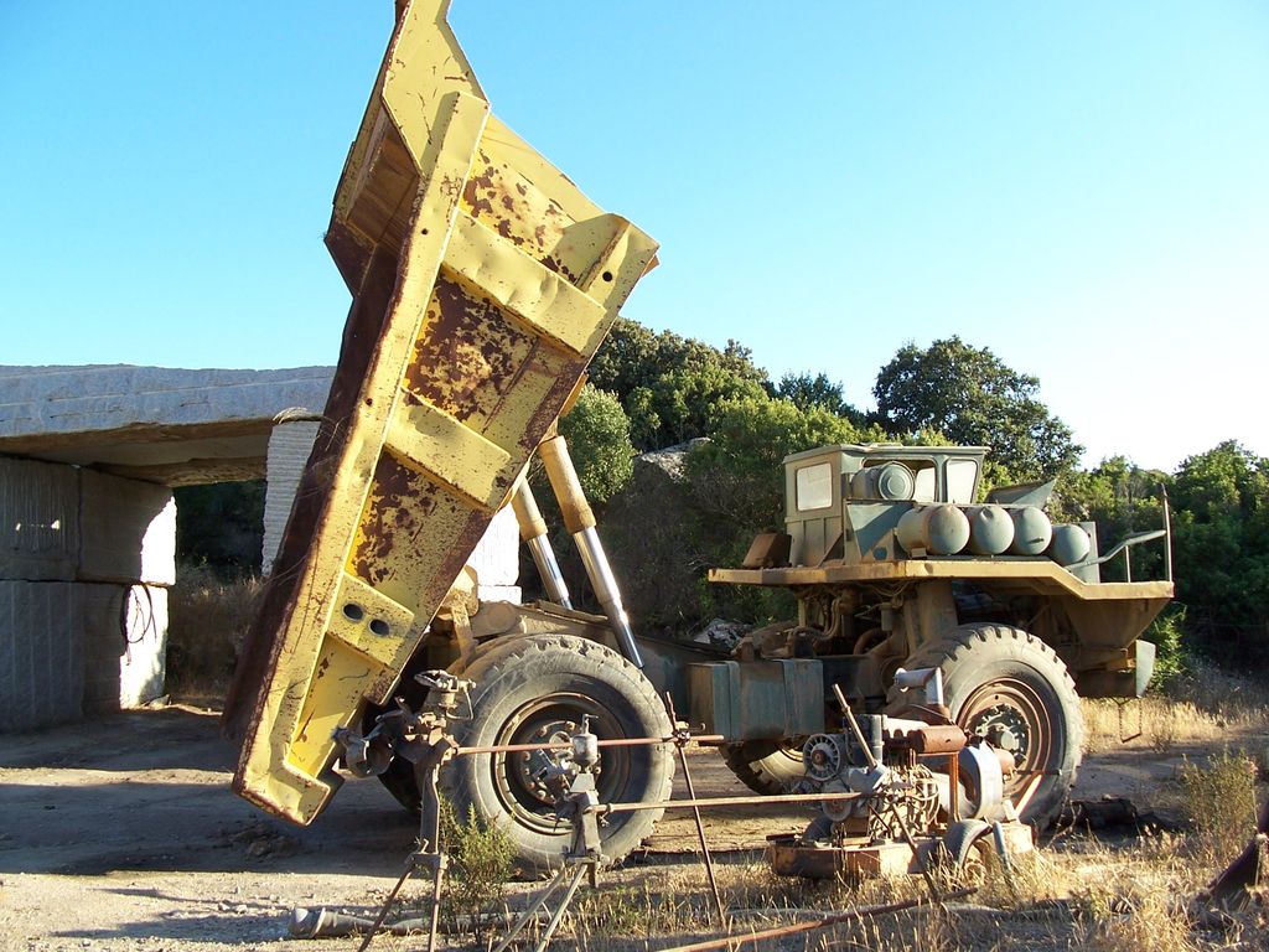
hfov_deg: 52.6
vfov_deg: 40.7
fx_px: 1283
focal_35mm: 35
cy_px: 476
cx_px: 634
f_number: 2.8
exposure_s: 1/350
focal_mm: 6
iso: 80
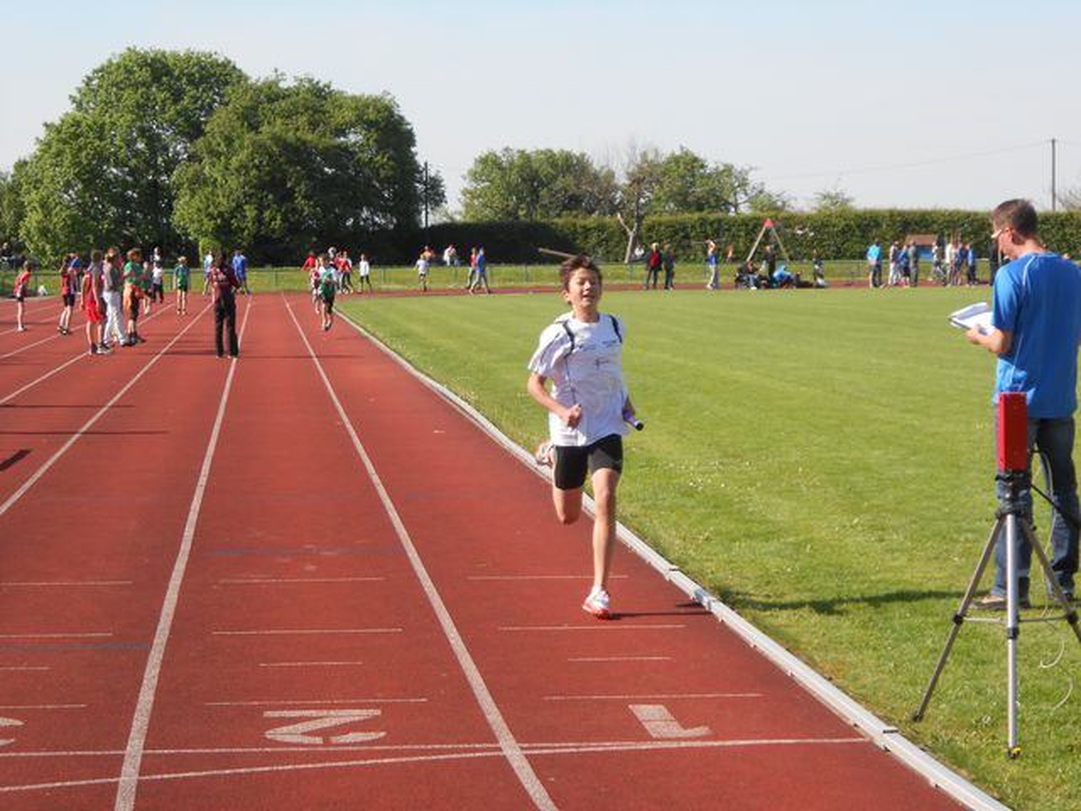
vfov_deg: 15.9
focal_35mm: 93
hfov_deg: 21.1
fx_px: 2904
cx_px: 540
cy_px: 406
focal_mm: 16.5
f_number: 4.6
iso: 80
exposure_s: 1/400
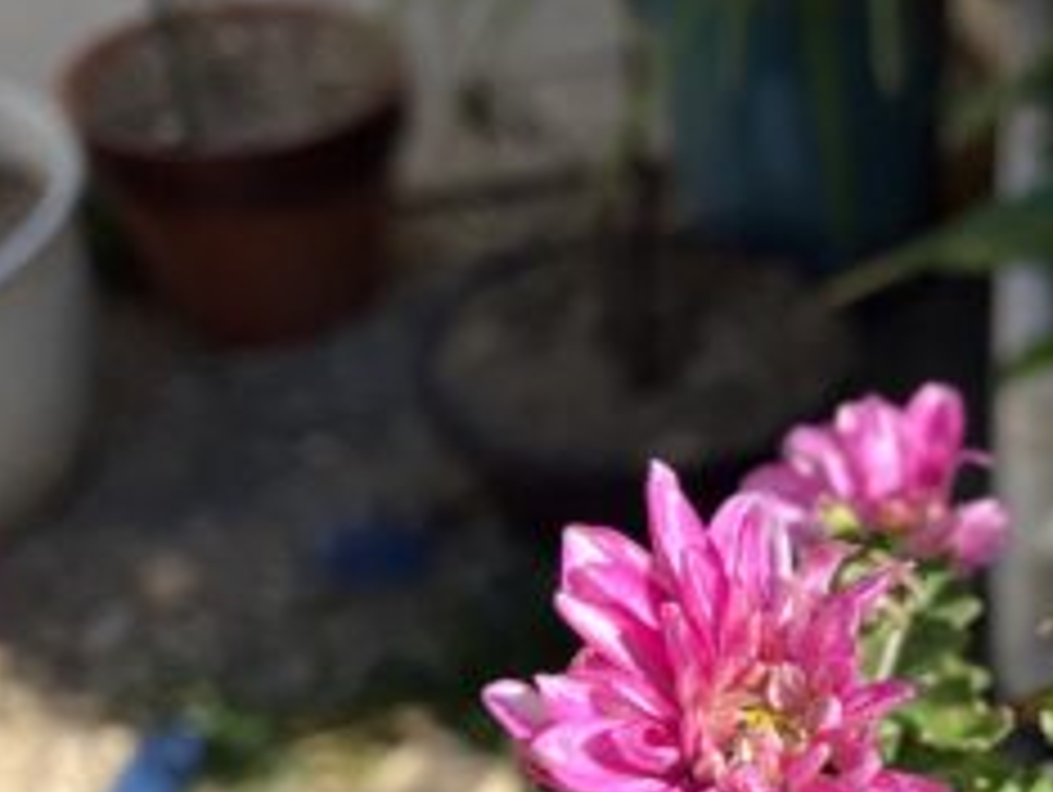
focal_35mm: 51
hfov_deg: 35.6
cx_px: 916
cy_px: 594
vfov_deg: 28.2
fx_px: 1553
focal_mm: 3.99
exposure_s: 1/952
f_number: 1.8
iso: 32
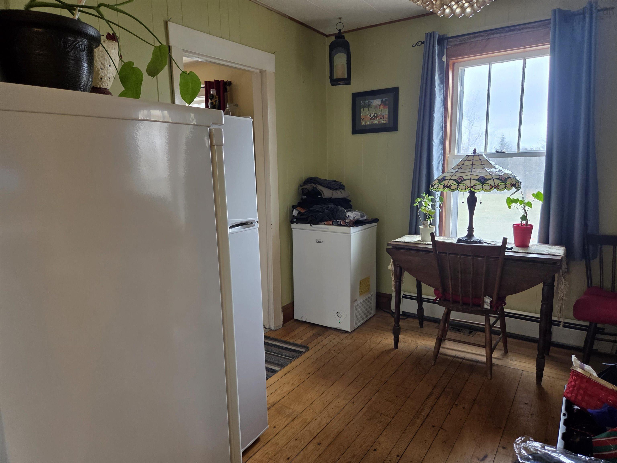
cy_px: 232
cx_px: 308
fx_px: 410
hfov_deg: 73.9
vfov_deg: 58.9
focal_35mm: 23
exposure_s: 1/120
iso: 320
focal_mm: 5.4
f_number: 1.8
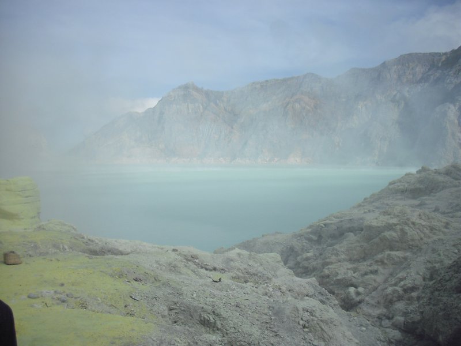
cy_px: 173
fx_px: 506
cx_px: 230
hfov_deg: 49.0
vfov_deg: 37.7
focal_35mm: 38
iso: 100
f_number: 8
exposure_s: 1/320
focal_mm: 6.2
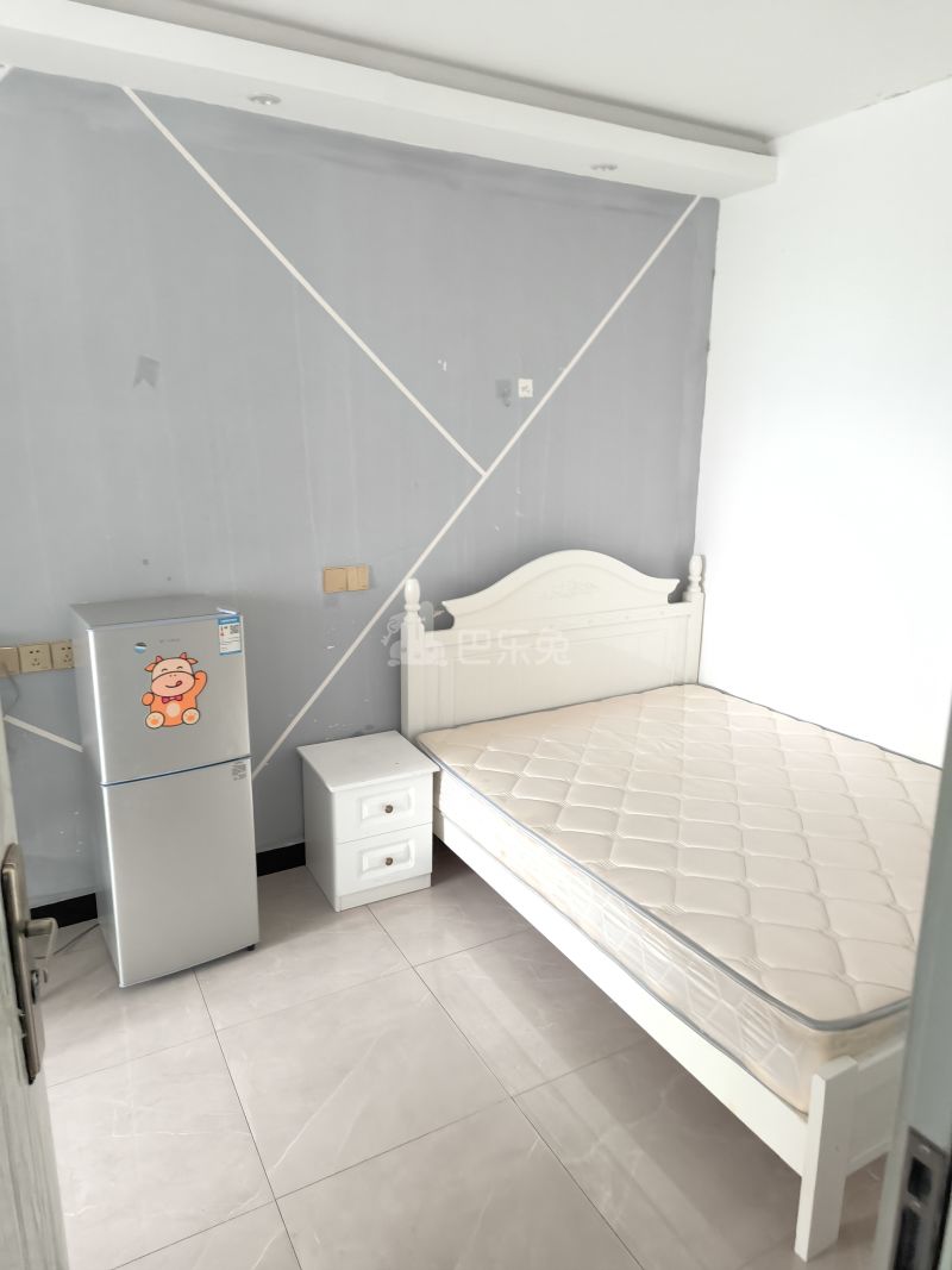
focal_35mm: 23
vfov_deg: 73.9
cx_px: 476
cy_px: 635
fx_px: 844
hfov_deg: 58.9
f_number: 1.7
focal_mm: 5.35
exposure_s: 1/16.7
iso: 5000
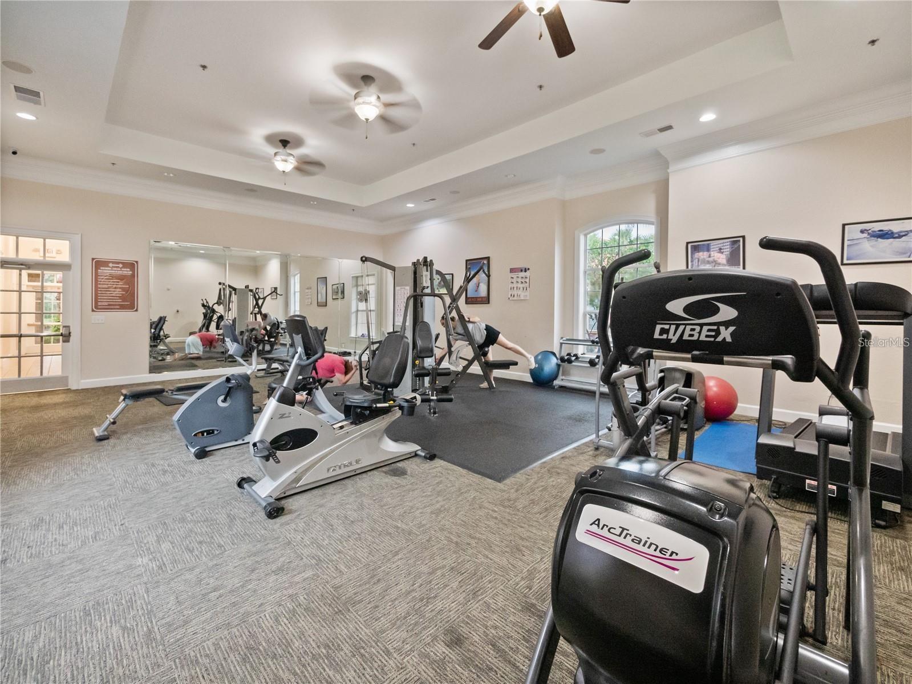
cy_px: 342
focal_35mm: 14
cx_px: 456
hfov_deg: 102.1
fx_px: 369
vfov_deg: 85.7
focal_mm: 7
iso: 3200
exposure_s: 1/25
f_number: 4
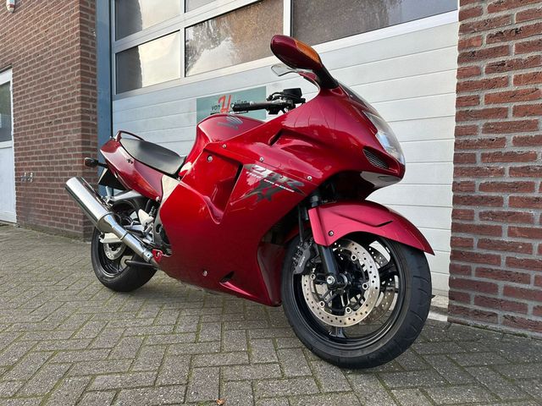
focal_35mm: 24
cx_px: 271
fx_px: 376
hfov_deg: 71.6
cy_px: 203
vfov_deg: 56.8
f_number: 1.78
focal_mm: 6.86
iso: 80
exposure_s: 1/521
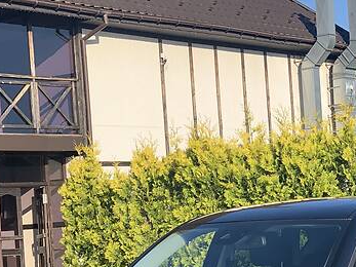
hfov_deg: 16.4
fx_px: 1234
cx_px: 219
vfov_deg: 12.2
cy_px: 258
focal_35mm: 120
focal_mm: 6
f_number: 2.4
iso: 16
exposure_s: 1/527
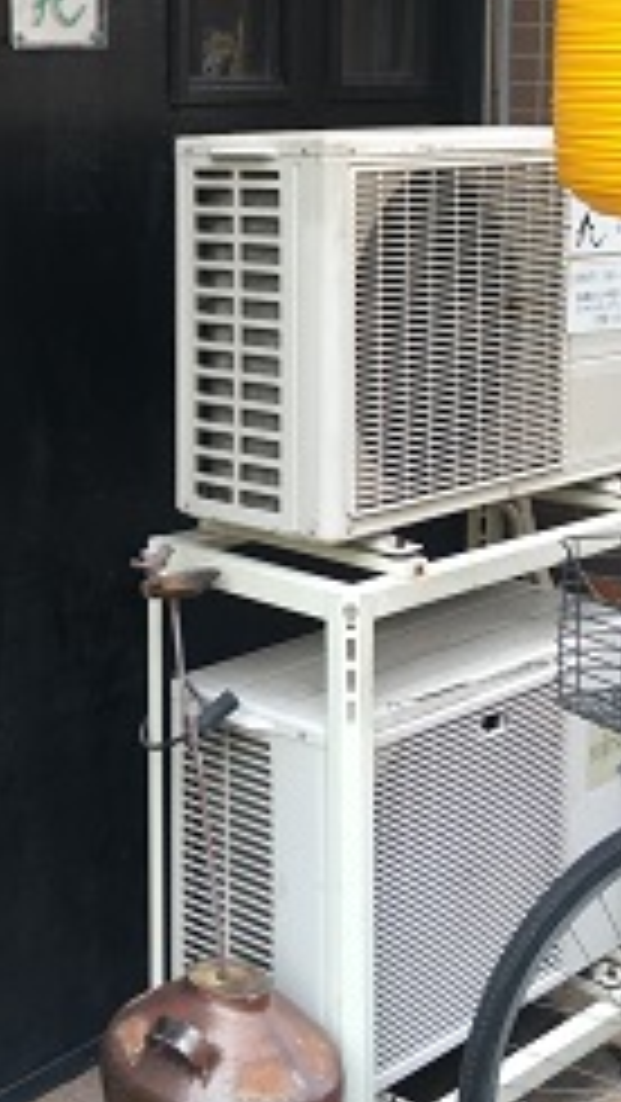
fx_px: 1813
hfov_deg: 19.1
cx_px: 72
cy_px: 283
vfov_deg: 33.2
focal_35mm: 62
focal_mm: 4.15
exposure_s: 1/120
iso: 40
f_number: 2.2
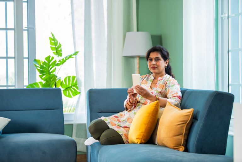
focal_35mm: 92
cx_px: 121
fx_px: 618
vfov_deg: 14.9
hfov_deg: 22.1
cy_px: 81
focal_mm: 92
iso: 200
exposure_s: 1/125
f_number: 2.8
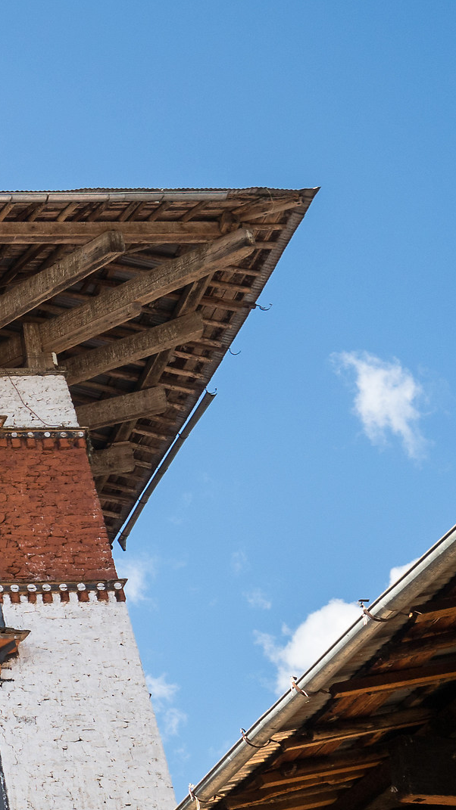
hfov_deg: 12.8
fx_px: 1785
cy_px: 597
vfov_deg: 25.3
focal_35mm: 83
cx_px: -436
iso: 200
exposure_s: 1/400
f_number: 4.5
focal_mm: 17
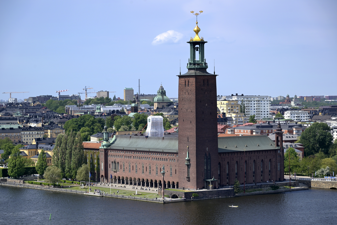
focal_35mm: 96
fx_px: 899
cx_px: 168
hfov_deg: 21.2
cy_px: 112
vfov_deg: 14.3
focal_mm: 96
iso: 320
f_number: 7.1
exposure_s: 1/1600
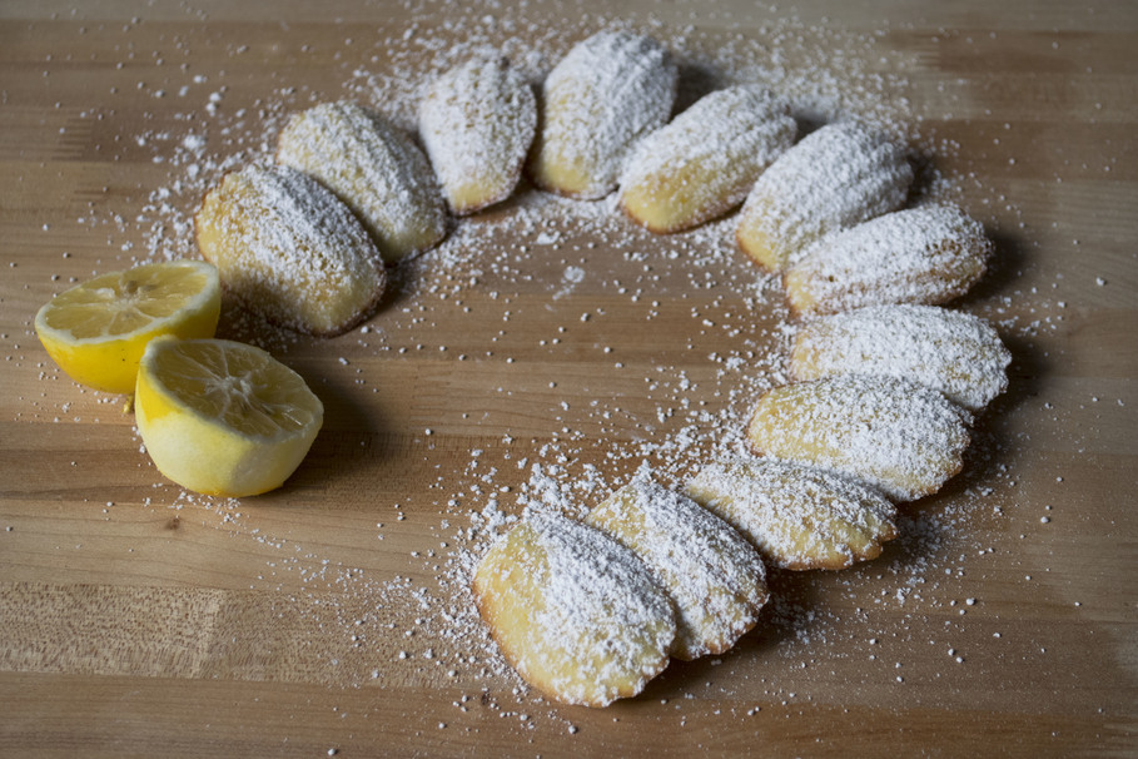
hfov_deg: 29.9
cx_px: 569
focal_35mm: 68
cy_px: 380
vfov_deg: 20.2
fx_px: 2134
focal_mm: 45
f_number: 5.3
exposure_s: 1/100
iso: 320
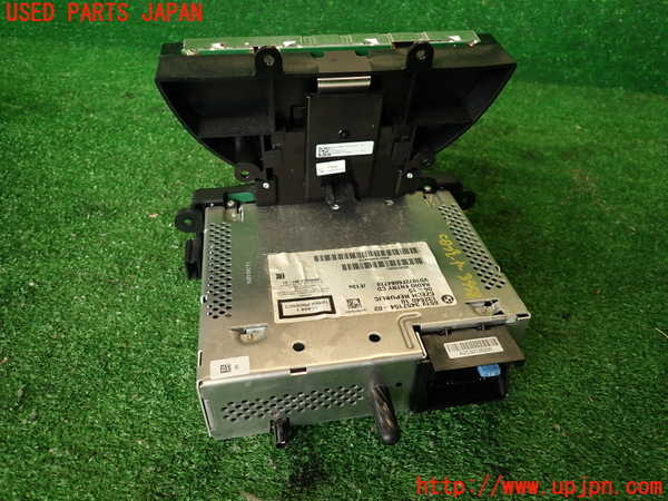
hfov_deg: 69.4
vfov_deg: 54.9
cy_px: 250
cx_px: 334
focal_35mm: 25
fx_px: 482
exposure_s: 1/60
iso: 100
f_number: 2
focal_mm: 4.5
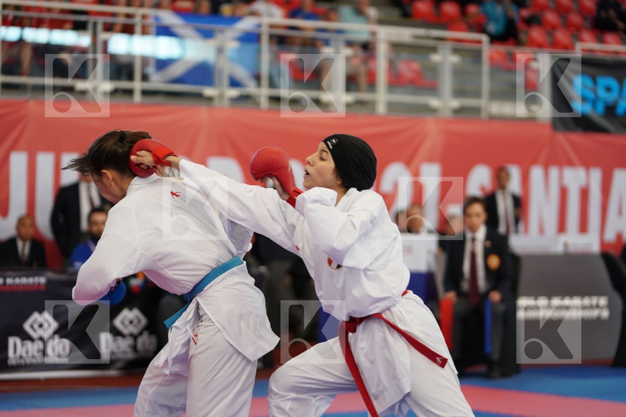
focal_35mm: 109
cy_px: 208
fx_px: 1895
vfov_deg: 12.6
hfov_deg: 18.8
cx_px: 313
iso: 1600
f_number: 2.8
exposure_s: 1/800
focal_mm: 109
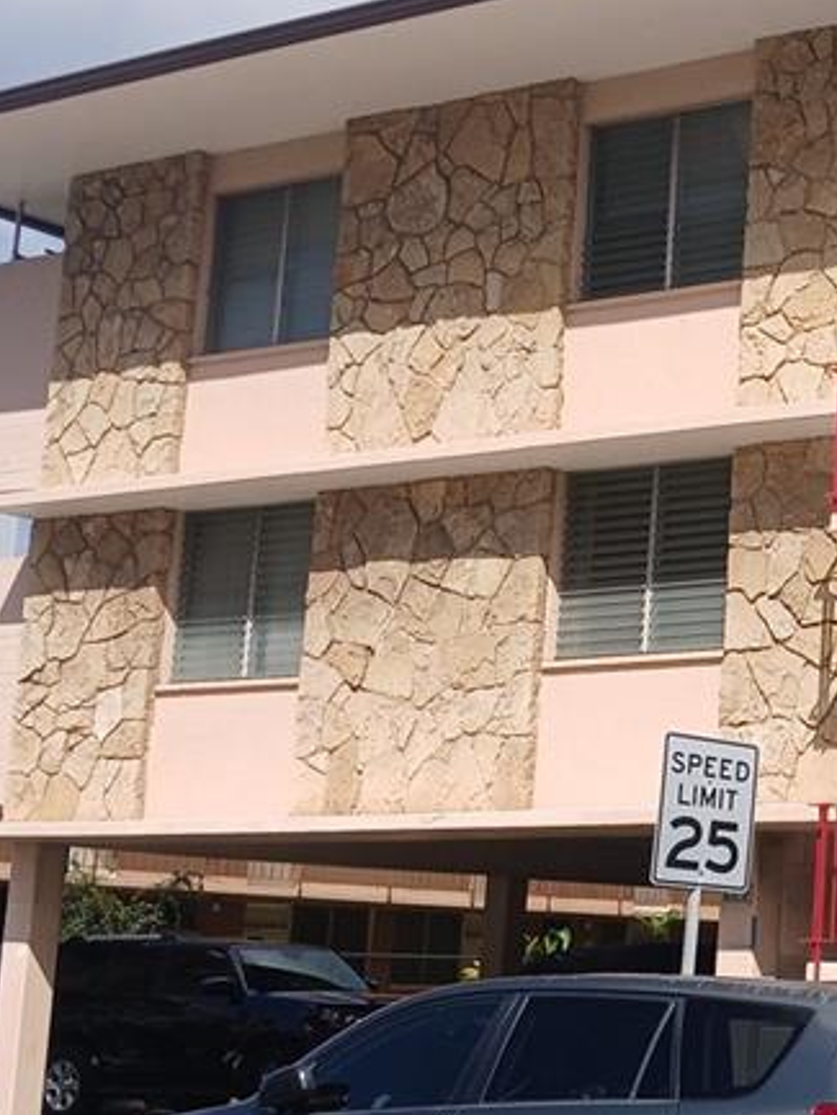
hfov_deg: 18.7
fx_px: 2320
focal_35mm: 72
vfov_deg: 27.0
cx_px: 1138
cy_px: 533
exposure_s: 1/777
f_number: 1.8
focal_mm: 3.98
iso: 20
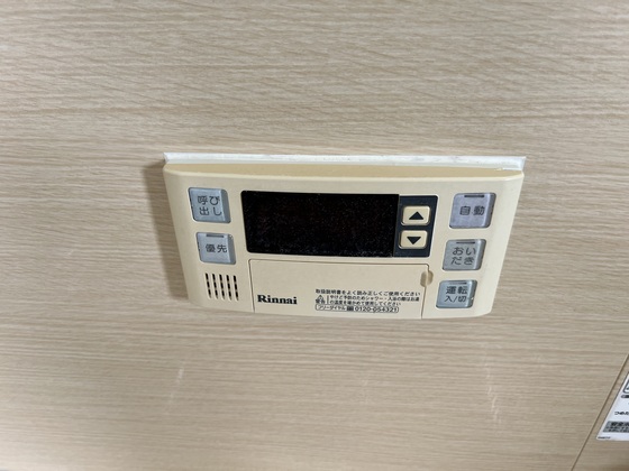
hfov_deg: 67.3
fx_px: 472
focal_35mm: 26
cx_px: 314
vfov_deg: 53.1
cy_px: 236
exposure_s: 1/120
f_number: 1.5
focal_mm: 5.7
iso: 80
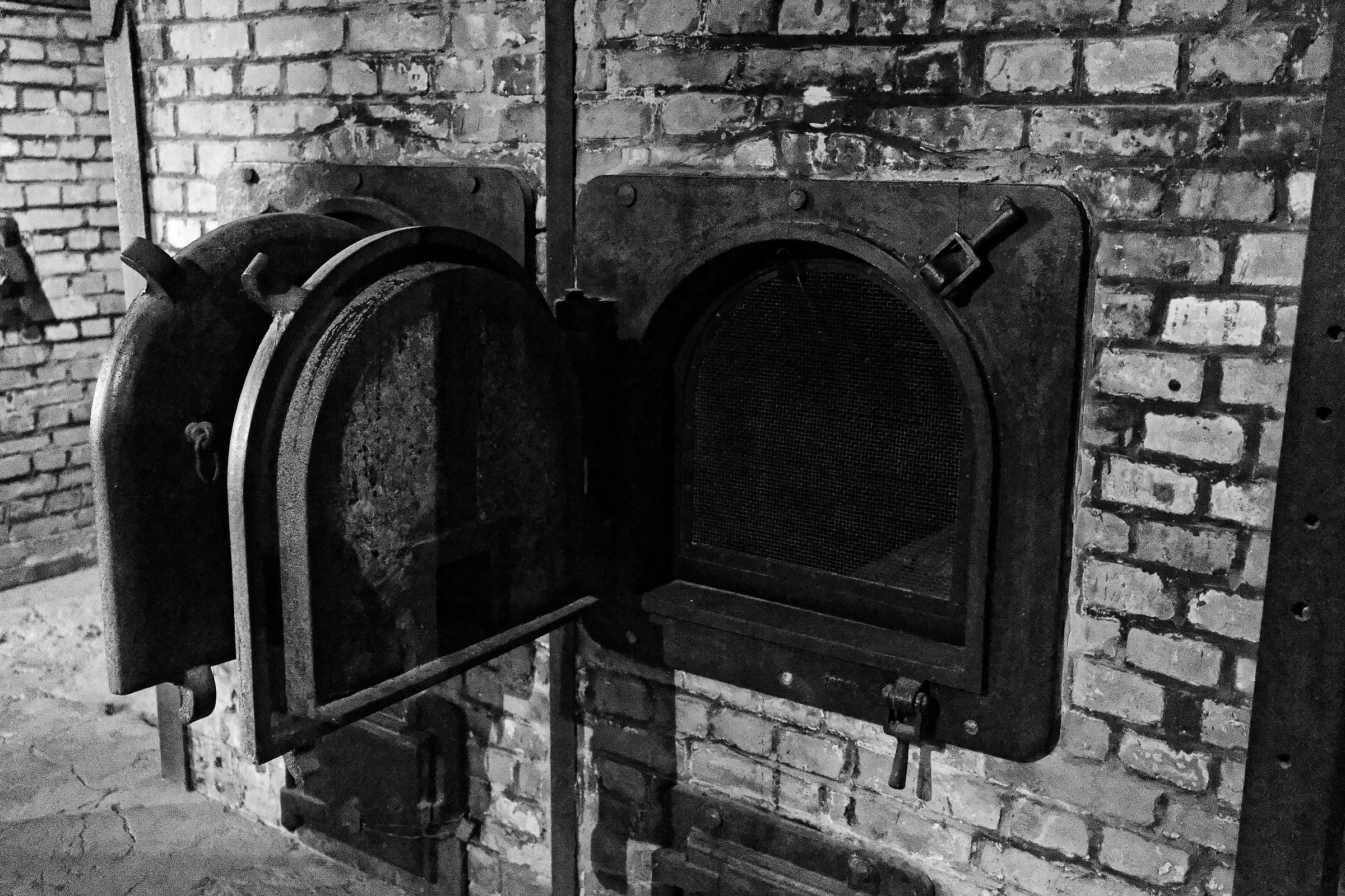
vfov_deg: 37.9
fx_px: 1308
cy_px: 448
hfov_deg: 54.4
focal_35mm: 35
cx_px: 672
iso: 10000
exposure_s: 1/60
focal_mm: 35
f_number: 3.5
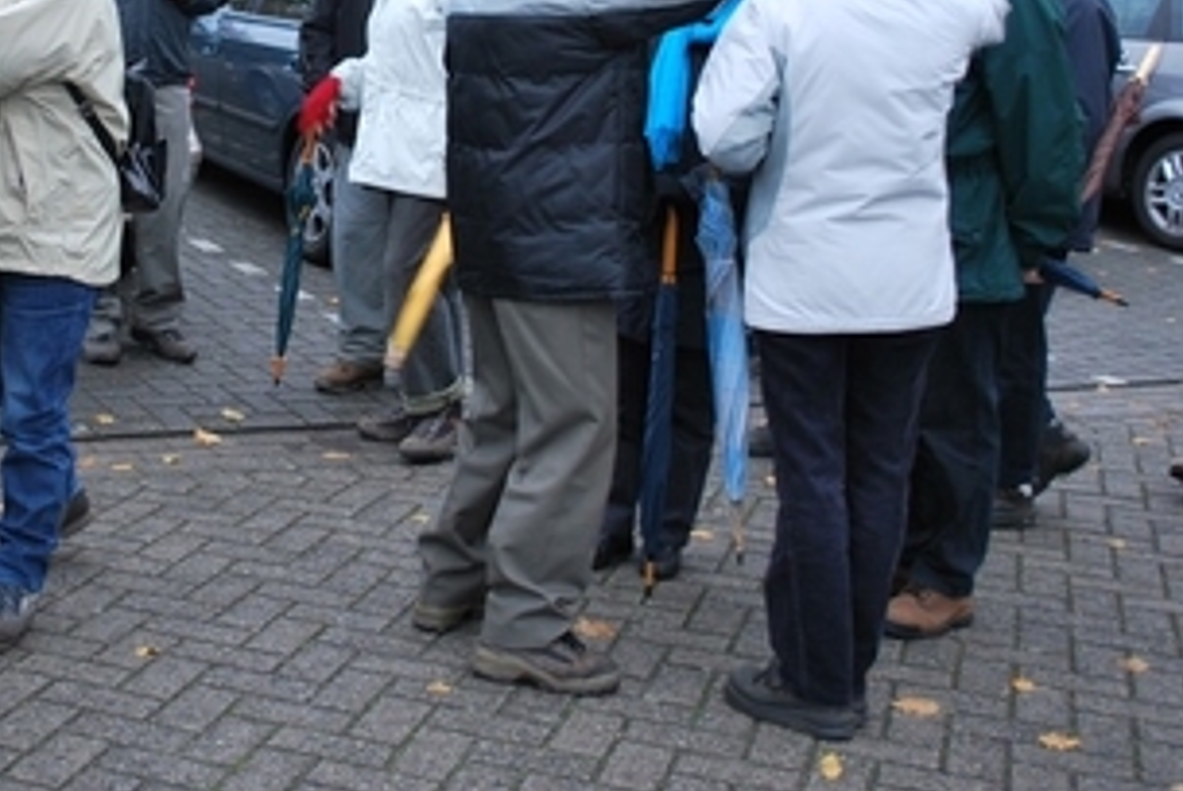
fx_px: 1941
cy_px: 60
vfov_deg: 22.4
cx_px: 248
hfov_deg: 33.0
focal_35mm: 59
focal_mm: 20
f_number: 3.8
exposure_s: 1/50
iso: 200
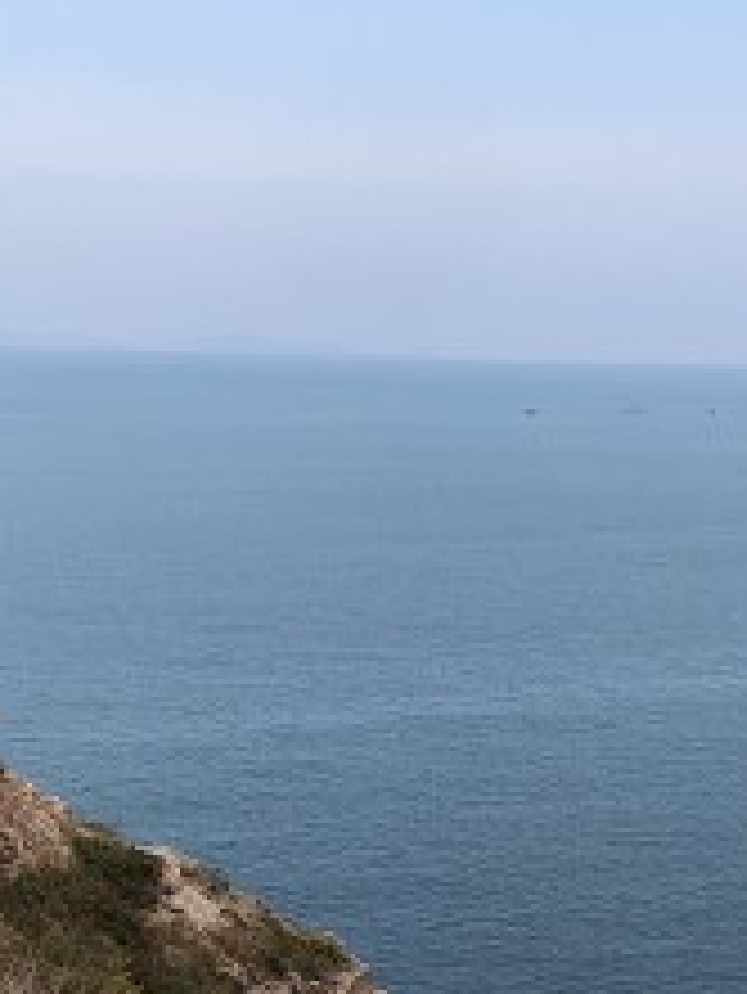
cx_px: 594
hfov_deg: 18.1
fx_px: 2328
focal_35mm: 81
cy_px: 769
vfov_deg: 23.8
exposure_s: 1/1333
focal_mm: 3.99
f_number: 1.8
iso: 20
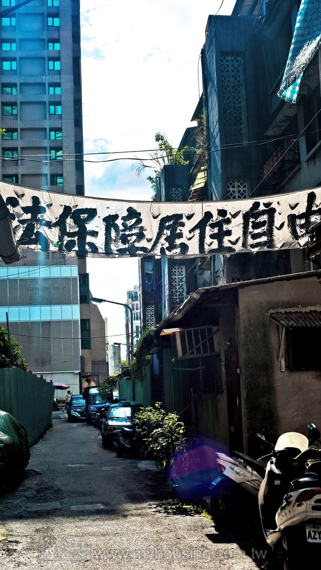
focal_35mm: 53
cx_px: 155
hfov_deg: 22.6
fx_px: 802
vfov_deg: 39.2
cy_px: 288
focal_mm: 50
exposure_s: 1/125
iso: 200
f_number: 13
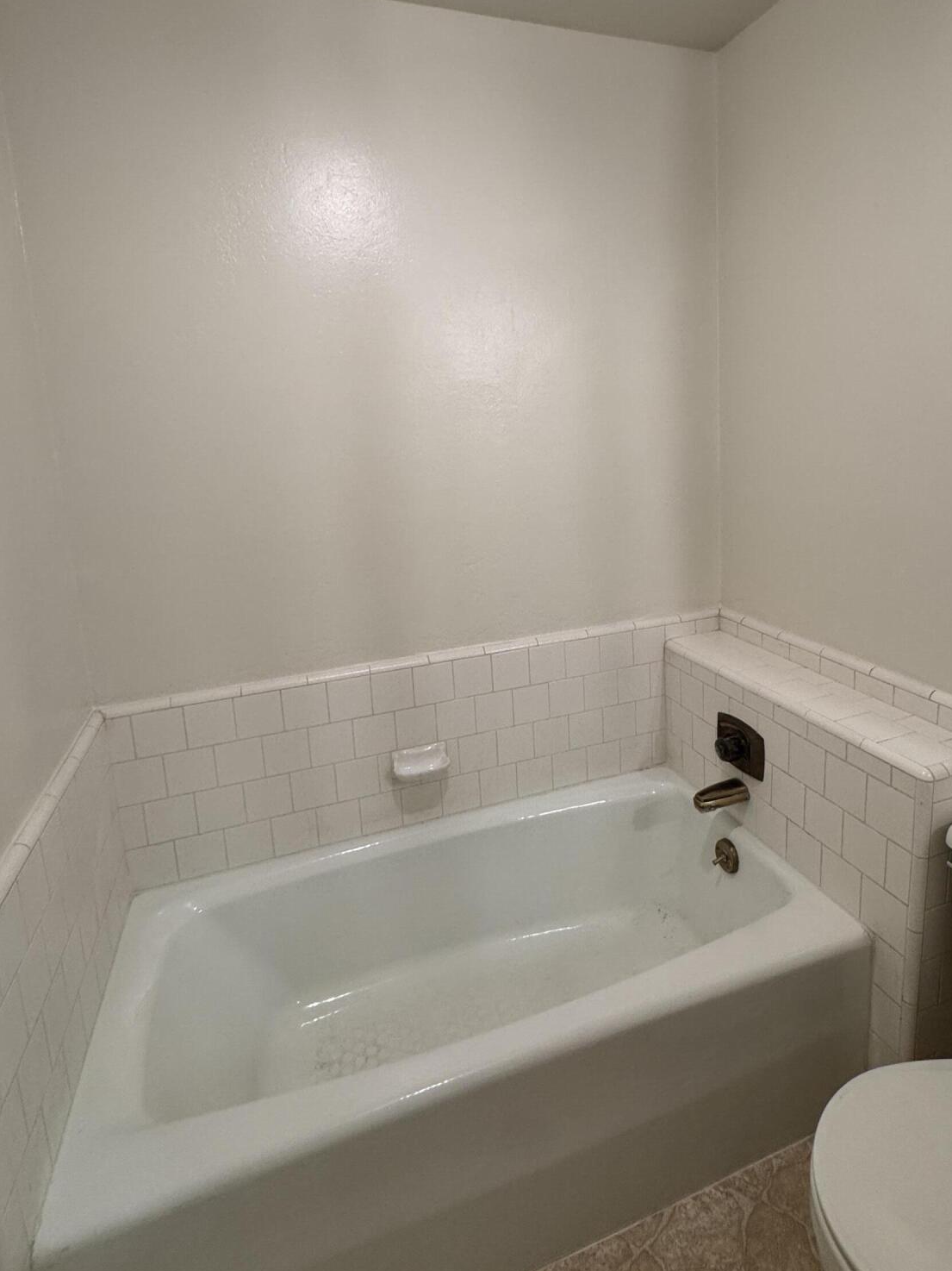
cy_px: 524
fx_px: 697
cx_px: 521
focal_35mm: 19
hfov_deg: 68.5
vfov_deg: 83.9
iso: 200
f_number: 2.2
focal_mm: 2.22
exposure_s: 1/120
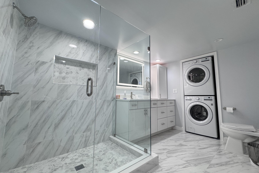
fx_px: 108
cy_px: 85
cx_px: 132
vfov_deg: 77.3
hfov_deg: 100.4
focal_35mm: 15
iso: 125
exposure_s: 1/120
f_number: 2.2
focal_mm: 2.22
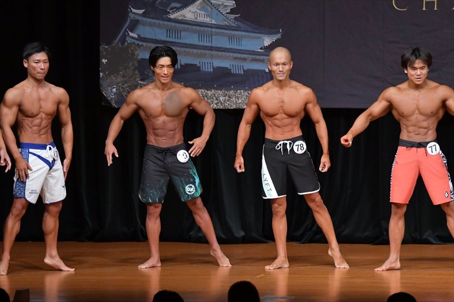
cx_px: 227
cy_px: 151
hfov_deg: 8.1
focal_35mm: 255
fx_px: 3214
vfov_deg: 5.4
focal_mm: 170
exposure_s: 1/400
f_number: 5.6
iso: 5000
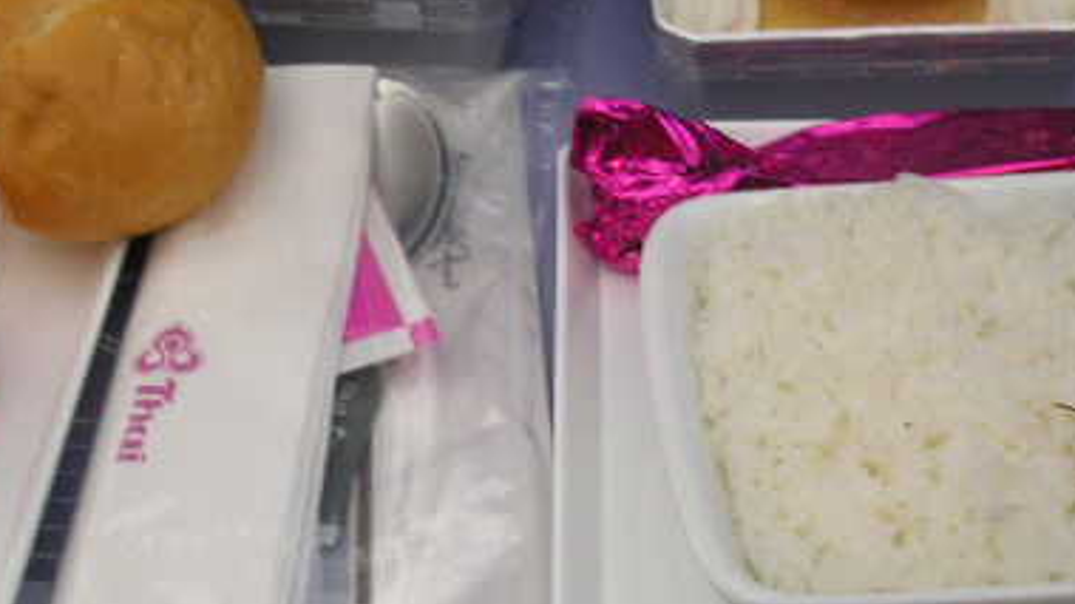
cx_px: 550
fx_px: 1995
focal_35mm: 70
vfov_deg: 17.2
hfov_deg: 30.2
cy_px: 309
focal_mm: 7.8
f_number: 2.8
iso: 200
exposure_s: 1/8
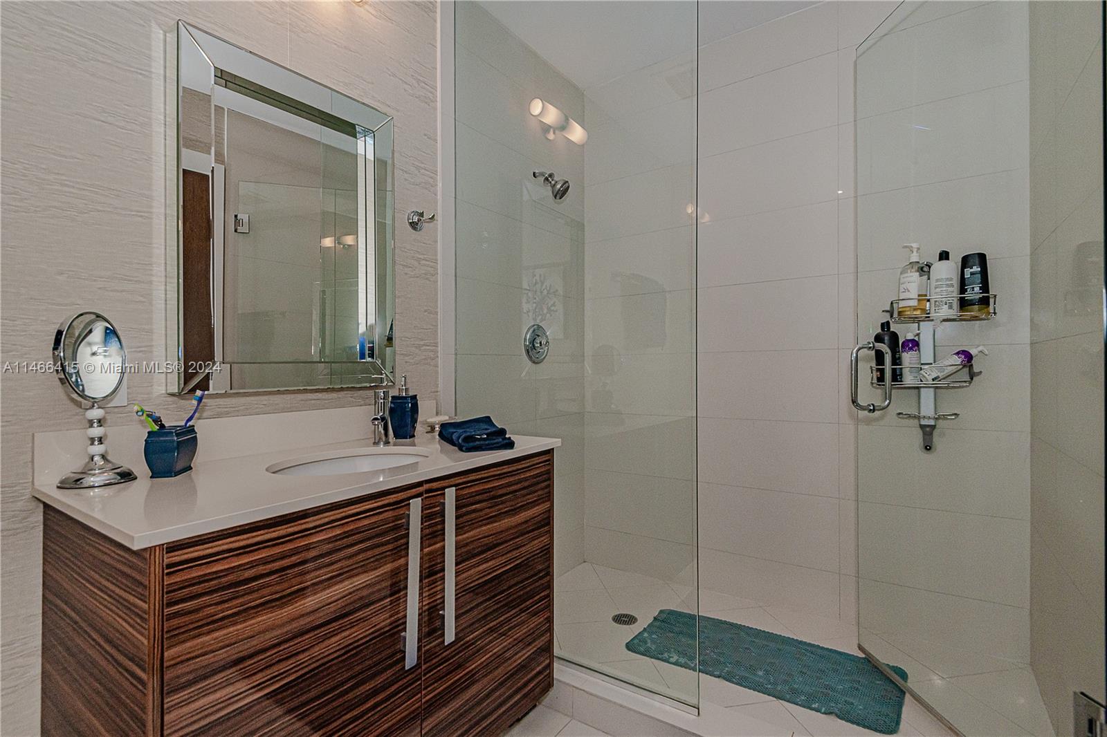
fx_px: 523
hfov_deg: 93.3
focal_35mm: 17
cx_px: 554
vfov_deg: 70.4
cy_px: 368
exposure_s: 1/100
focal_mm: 17
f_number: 8
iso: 800
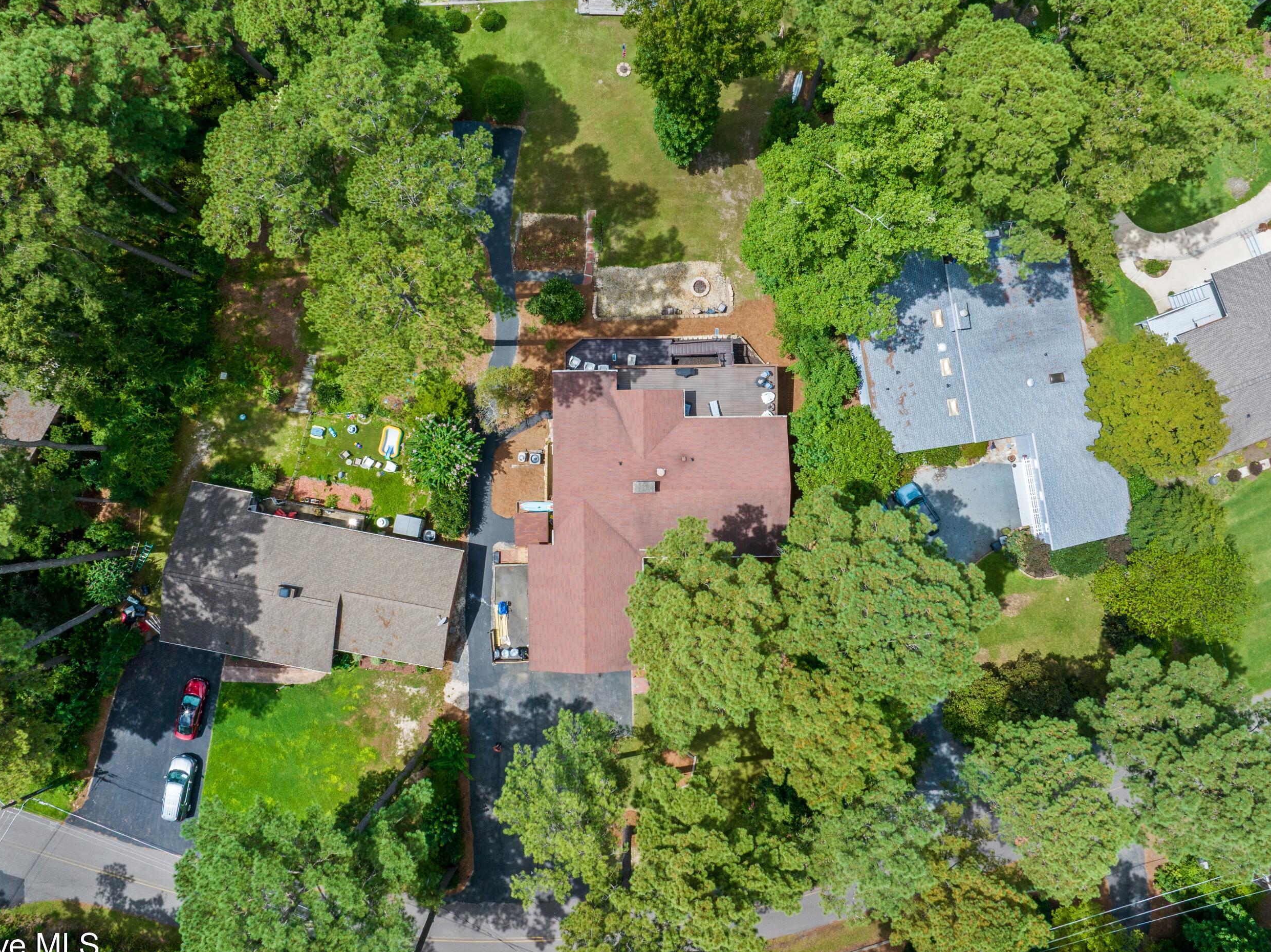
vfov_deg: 48.1
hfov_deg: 61.7
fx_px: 1064
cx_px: 626
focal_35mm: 29
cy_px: 422
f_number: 8
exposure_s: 1/25
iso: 100
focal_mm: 12.29
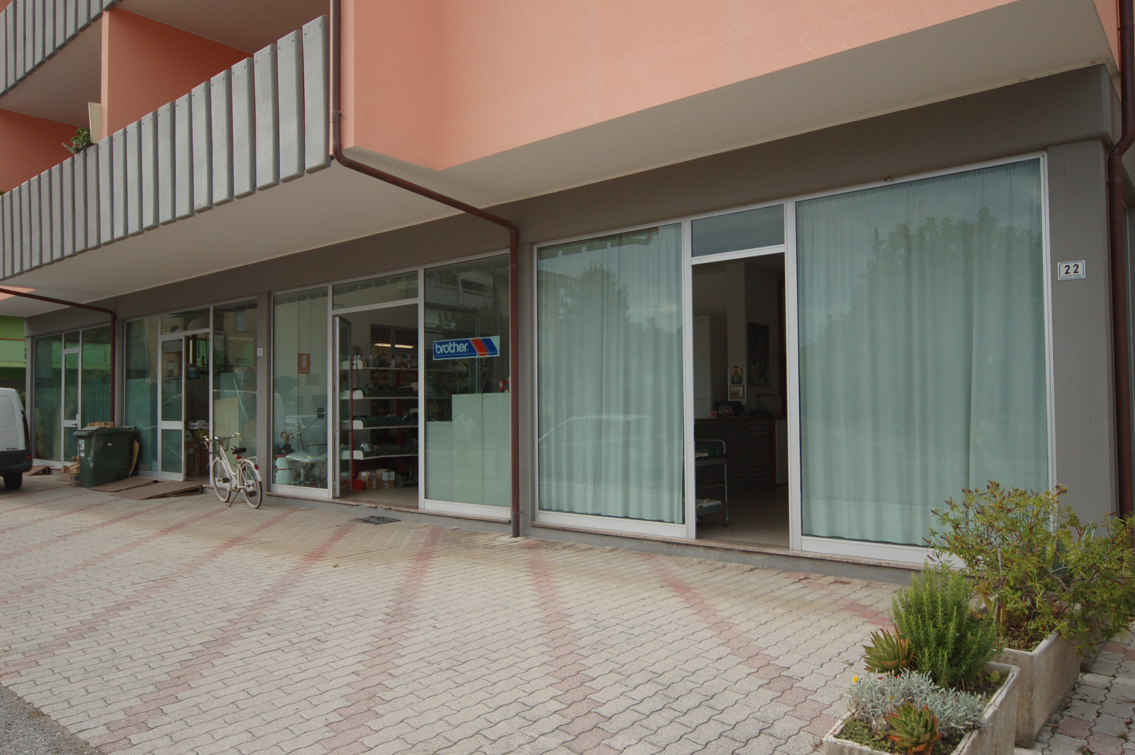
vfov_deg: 50.3
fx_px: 803
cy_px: 378
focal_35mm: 26
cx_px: 568
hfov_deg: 70.5
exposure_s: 1/500
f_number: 5.3
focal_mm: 17
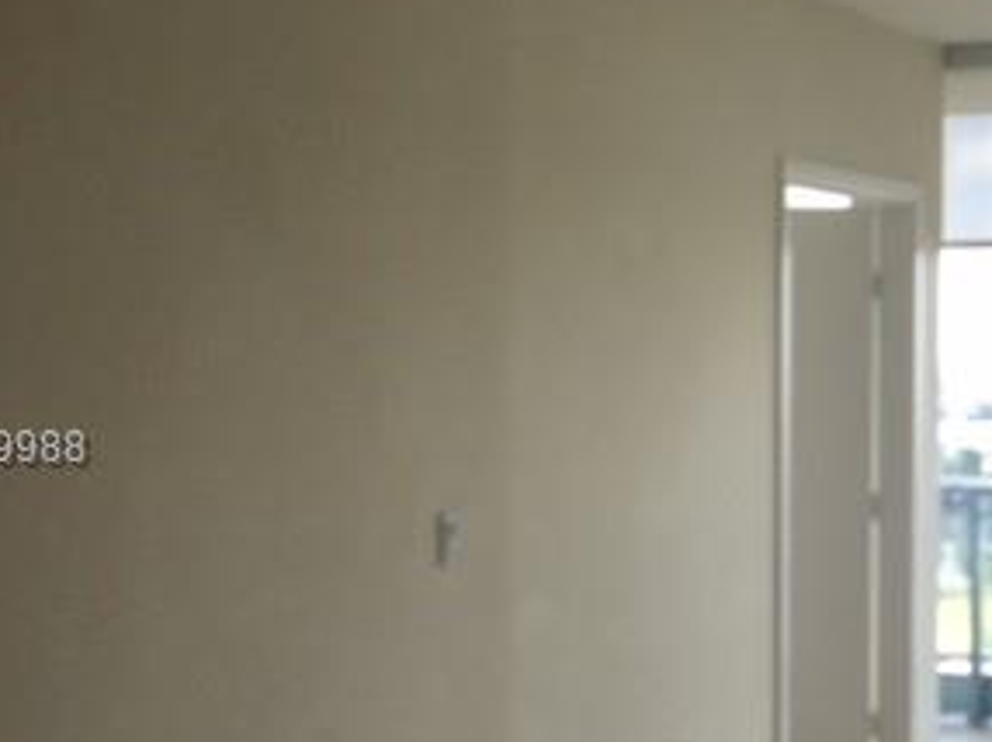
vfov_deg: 22.5
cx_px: 968
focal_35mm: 65
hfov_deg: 28.2
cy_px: 451
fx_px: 1861
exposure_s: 1/127
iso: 25
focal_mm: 4.15
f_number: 2.2
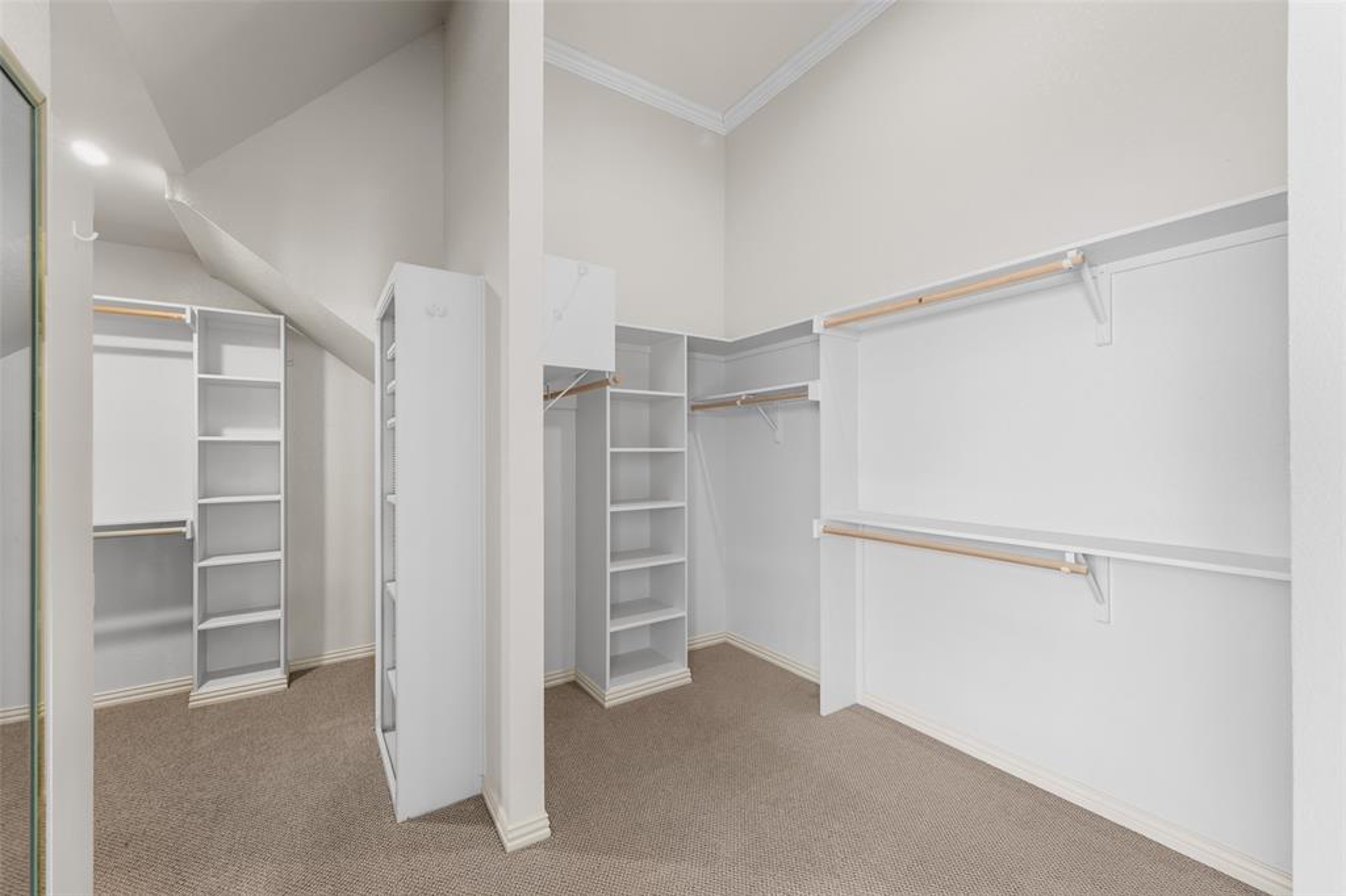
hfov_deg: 104.3
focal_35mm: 14
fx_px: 523
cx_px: 673
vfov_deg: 81.2
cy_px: 448
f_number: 9
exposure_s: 1/1.25
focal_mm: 14
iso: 640
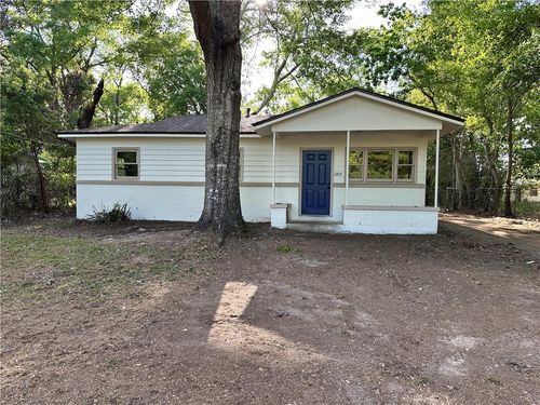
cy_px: 202
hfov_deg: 71.6
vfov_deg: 56.8
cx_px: 270
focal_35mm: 24
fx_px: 374
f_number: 1.78
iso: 80
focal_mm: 6.86
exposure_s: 1/406
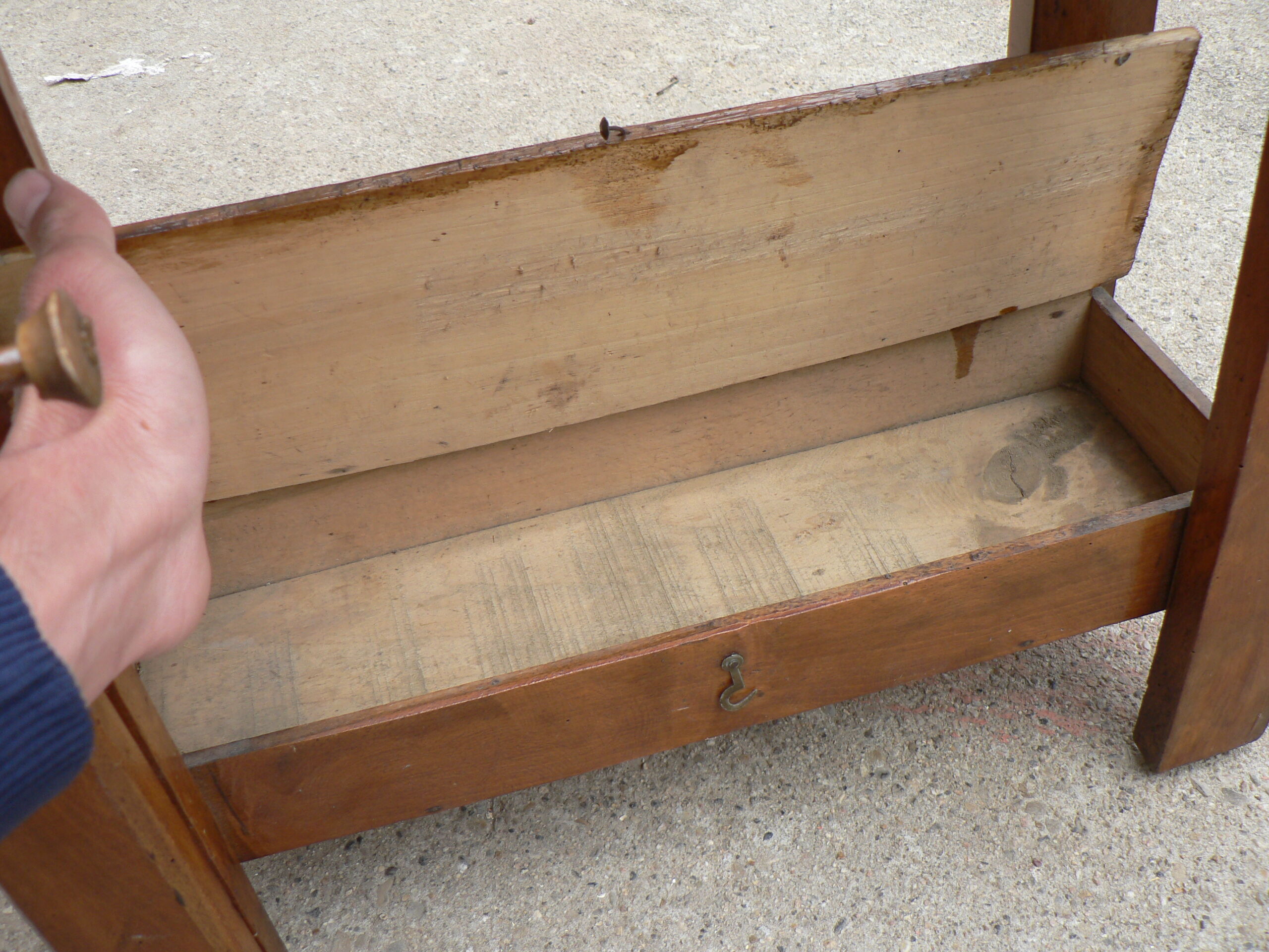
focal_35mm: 36
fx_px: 1320
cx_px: 634
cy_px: 476
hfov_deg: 51.4
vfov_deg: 39.7
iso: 80
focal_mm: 6
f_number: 2.8
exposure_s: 1/50
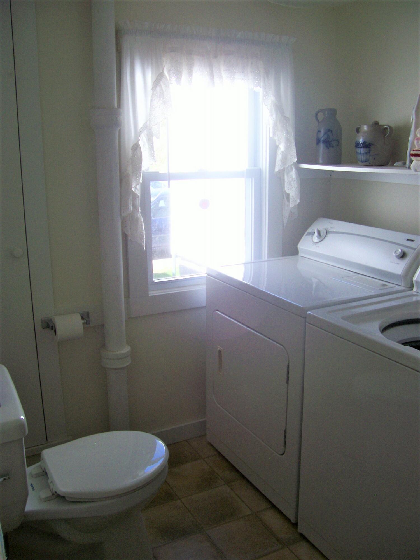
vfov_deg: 54.0
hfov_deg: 41.8
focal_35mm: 34
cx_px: 210
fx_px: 550
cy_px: 280
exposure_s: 1/124
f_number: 2.7
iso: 80
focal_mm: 5.6
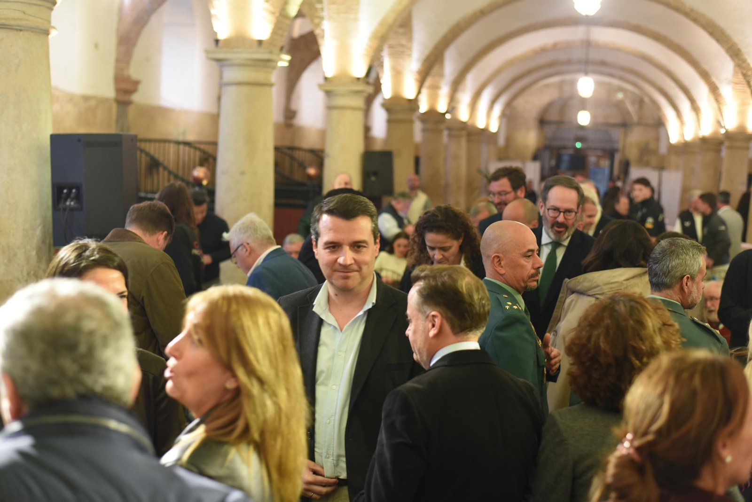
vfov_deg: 27.0
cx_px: 376
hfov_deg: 39.6
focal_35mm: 50
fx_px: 1045
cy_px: 251
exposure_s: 1/80
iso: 1250
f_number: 2.5
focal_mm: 50
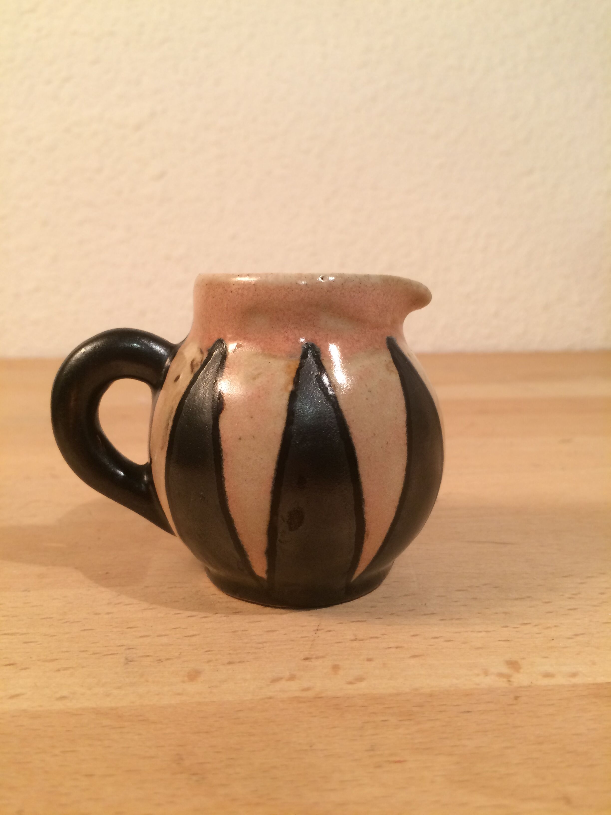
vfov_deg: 61.7
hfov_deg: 48.2
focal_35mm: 29
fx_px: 682
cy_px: 408
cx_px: 306
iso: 50
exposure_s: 1/33
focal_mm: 4.15
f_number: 2.2
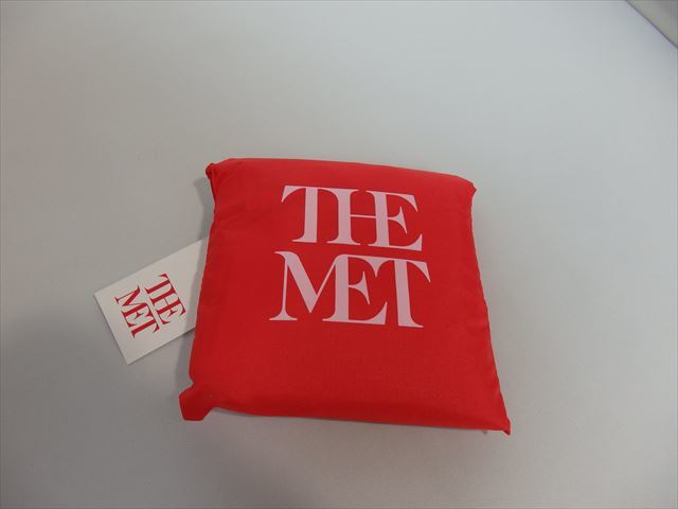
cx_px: 339
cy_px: 254
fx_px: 490
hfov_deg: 69.4
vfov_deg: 54.9
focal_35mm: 25
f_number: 3
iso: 125
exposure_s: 1/40
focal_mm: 4.5
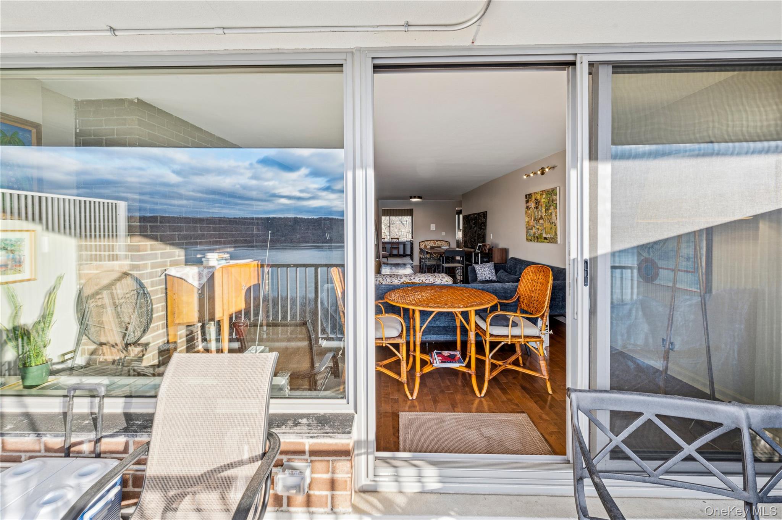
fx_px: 304
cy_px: 260
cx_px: 391
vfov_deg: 81.1
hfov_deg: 104.3
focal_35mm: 14
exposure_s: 1/15
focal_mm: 14
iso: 200
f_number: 11
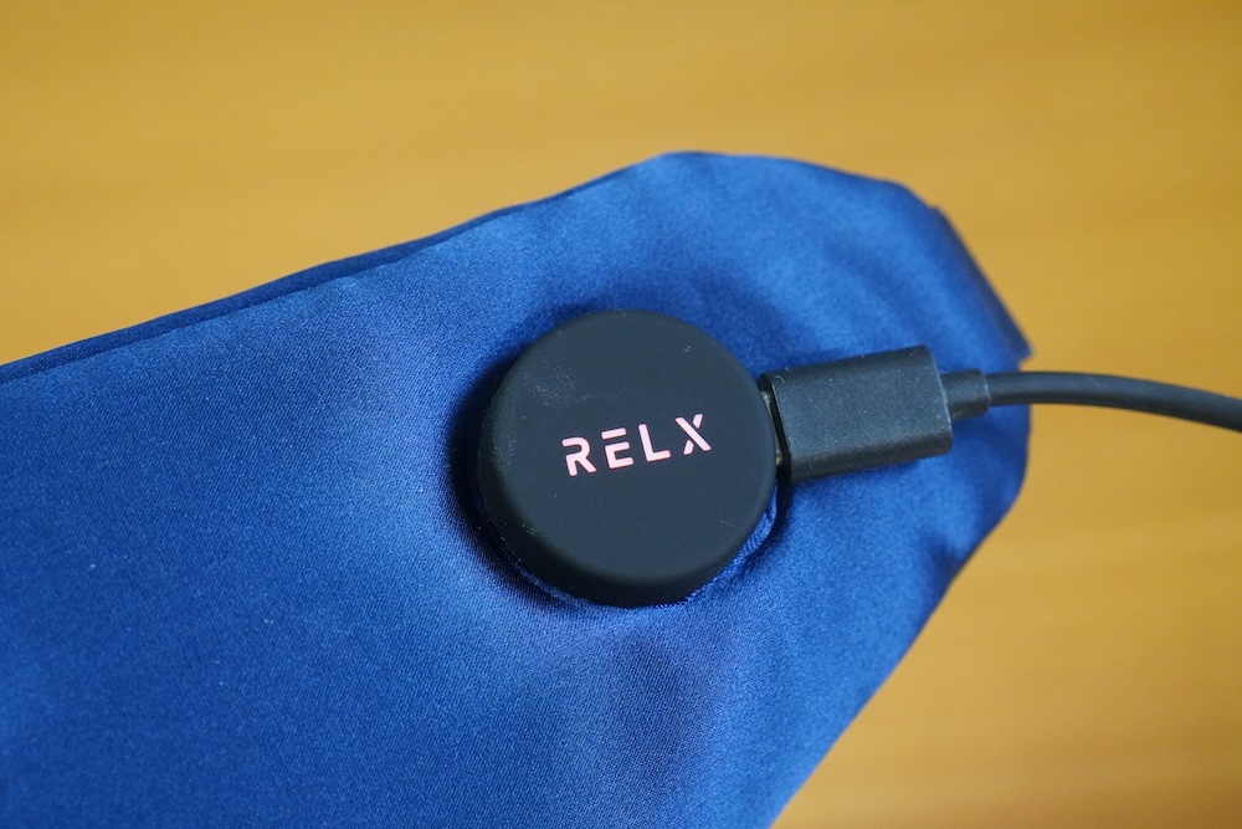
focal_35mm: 86
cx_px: 621
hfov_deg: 23.8
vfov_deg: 16.0
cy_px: 414
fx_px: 2950
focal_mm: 57
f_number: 5
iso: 5000
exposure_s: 1/160
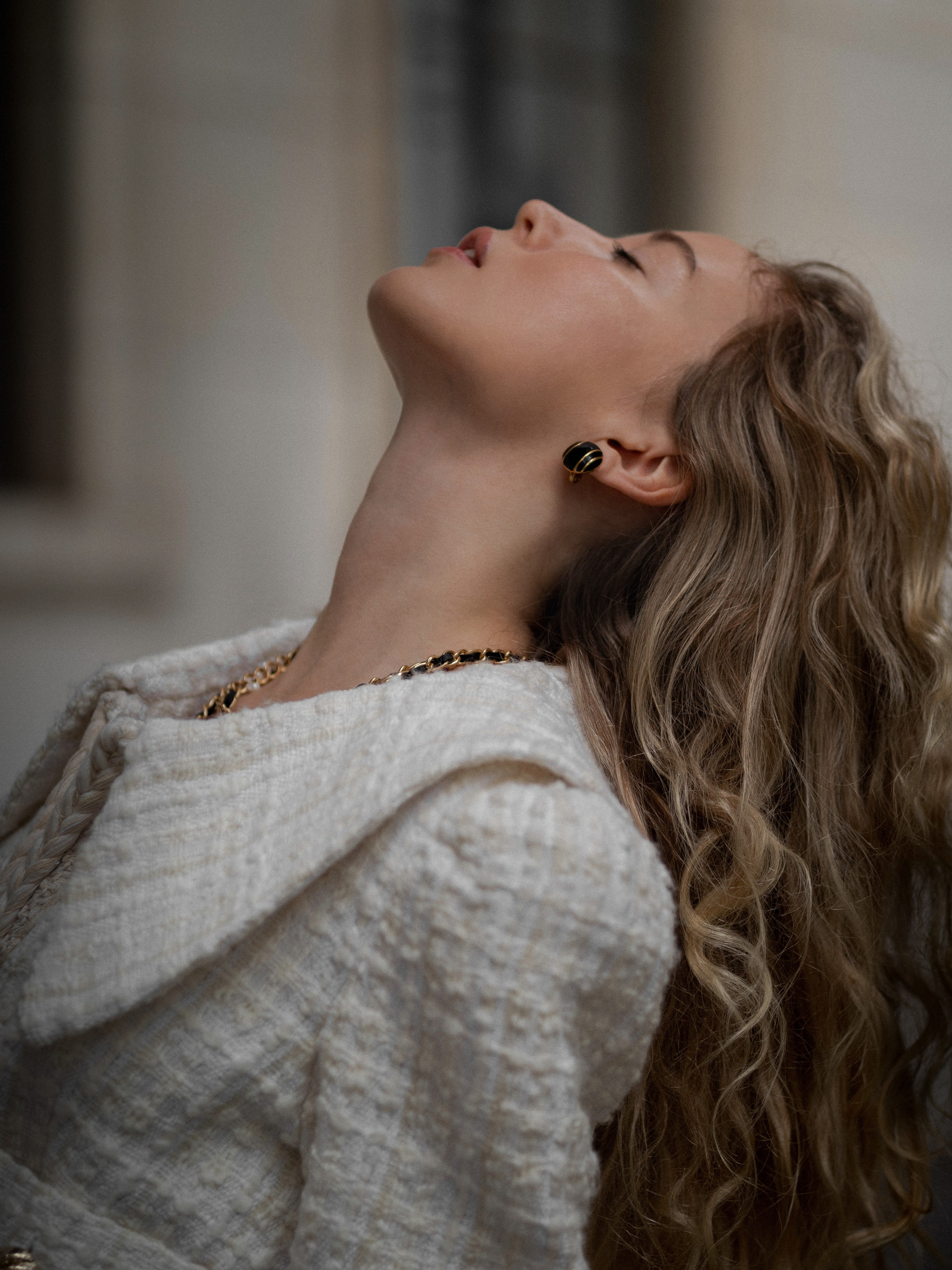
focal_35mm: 112
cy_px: 635
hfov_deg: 13.2
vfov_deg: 17.6
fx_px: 4107
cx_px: 476
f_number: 1.4
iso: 64
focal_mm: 56
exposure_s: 1/320
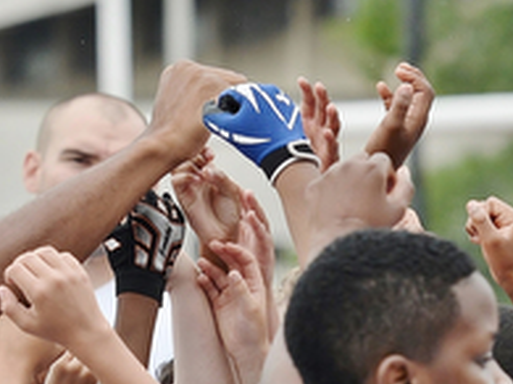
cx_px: -29
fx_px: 4369
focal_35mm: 295
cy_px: 313
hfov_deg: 6.7
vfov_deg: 5.0
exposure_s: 1/5000
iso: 1000
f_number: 4
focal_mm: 125
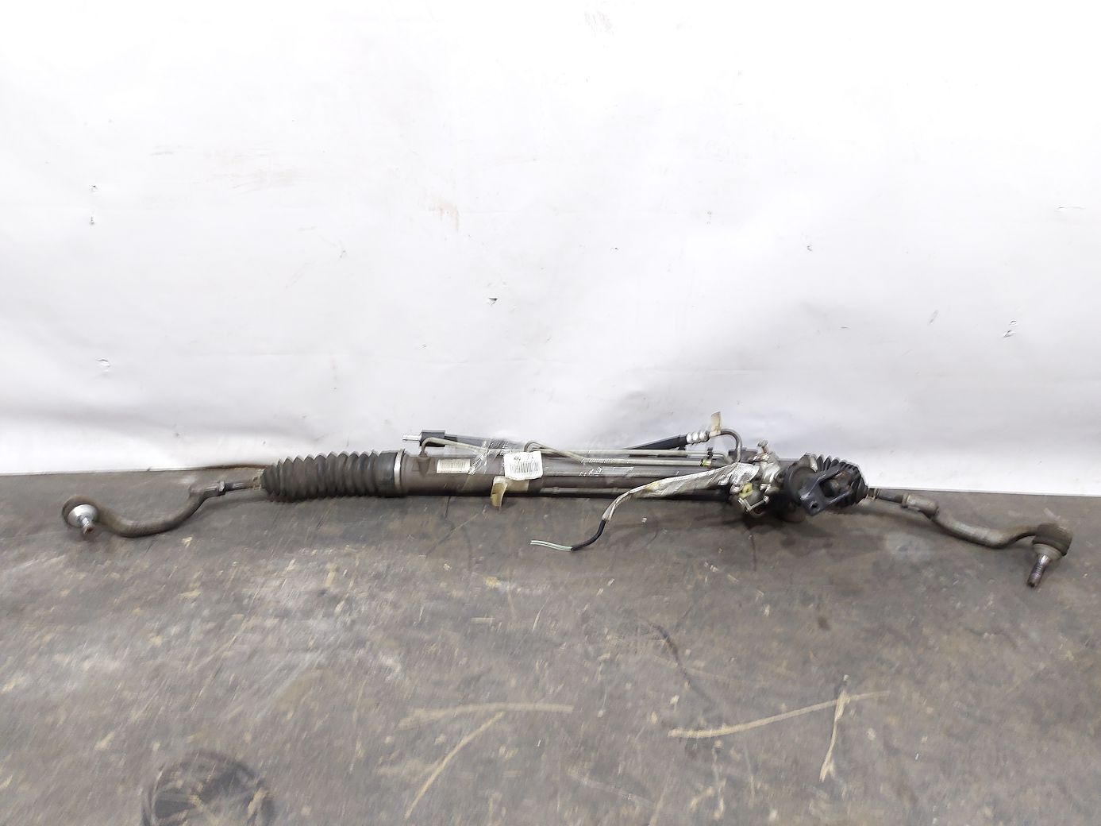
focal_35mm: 24
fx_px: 763
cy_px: 413
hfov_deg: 71.6
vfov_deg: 56.8
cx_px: 550
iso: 200
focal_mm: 5.23
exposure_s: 1/33
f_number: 1.8
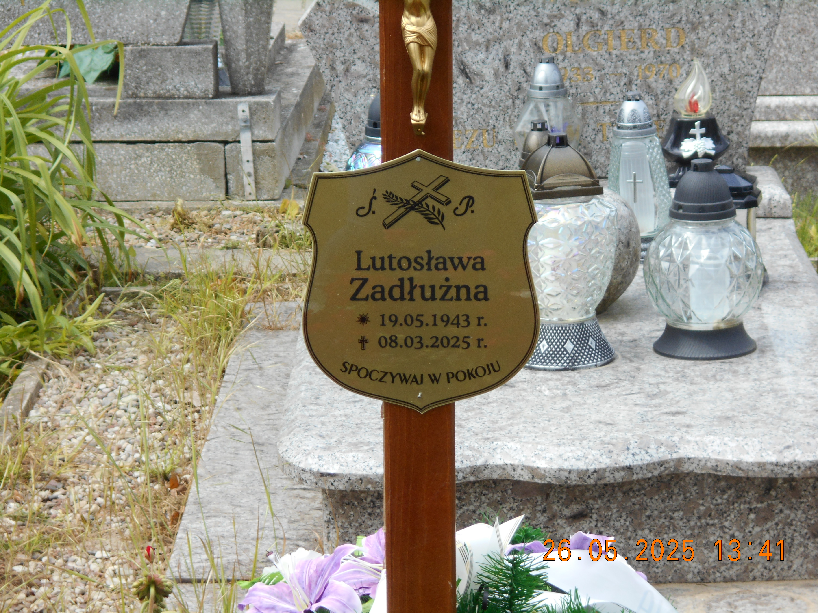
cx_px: 409
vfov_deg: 11.4
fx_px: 3072
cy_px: 306
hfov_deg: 15.2
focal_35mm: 130
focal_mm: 23
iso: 80
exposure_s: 1/125
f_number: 6.5
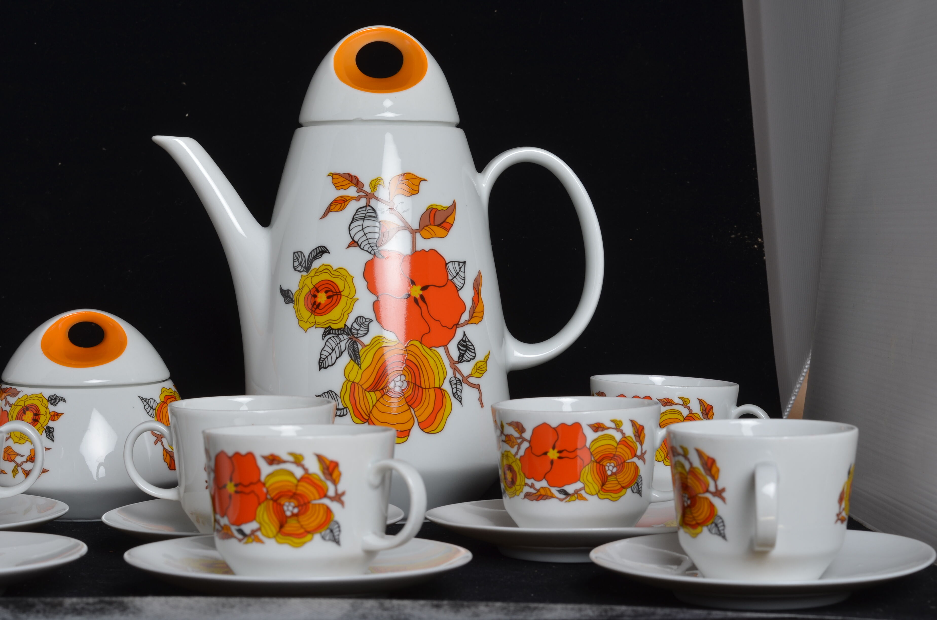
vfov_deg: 18.1
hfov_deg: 27.0
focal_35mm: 75
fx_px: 1948
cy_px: 310
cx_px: 468
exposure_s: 1/125
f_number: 11
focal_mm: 50
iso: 100
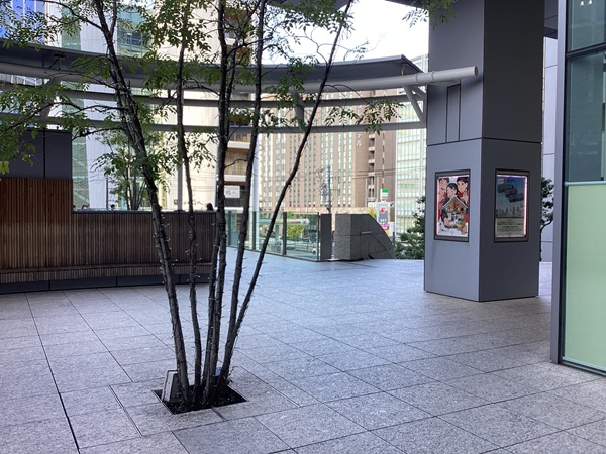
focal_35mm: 31
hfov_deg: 58.4
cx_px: 303
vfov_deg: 45.4
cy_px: 227
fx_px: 543
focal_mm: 3.3
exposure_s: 1/120
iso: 40
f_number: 2.4
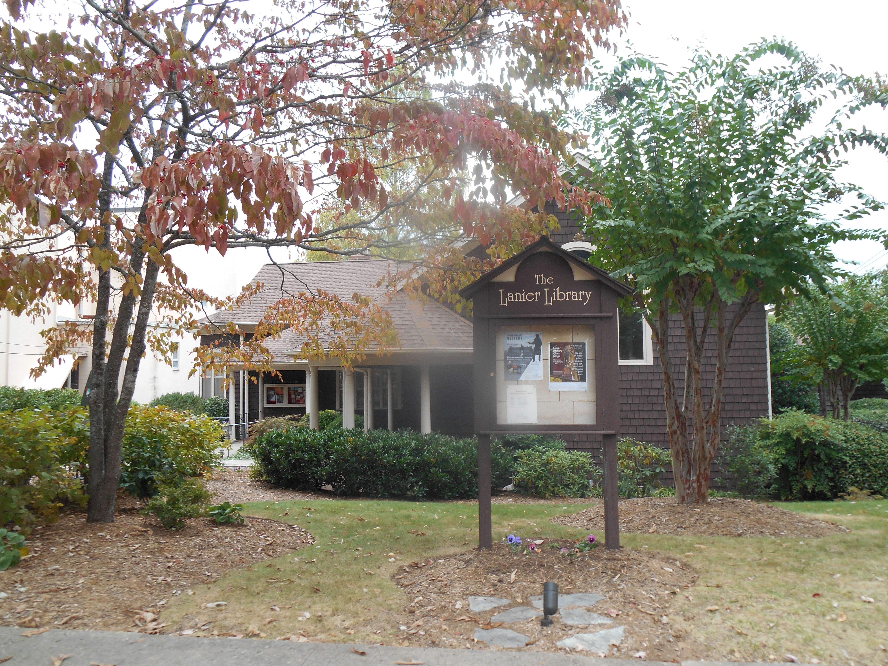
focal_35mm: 26
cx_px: 444
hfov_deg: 67.3
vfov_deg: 53.1
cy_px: 333
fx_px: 667
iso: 80
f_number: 3.4
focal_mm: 4.7
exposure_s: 1/60
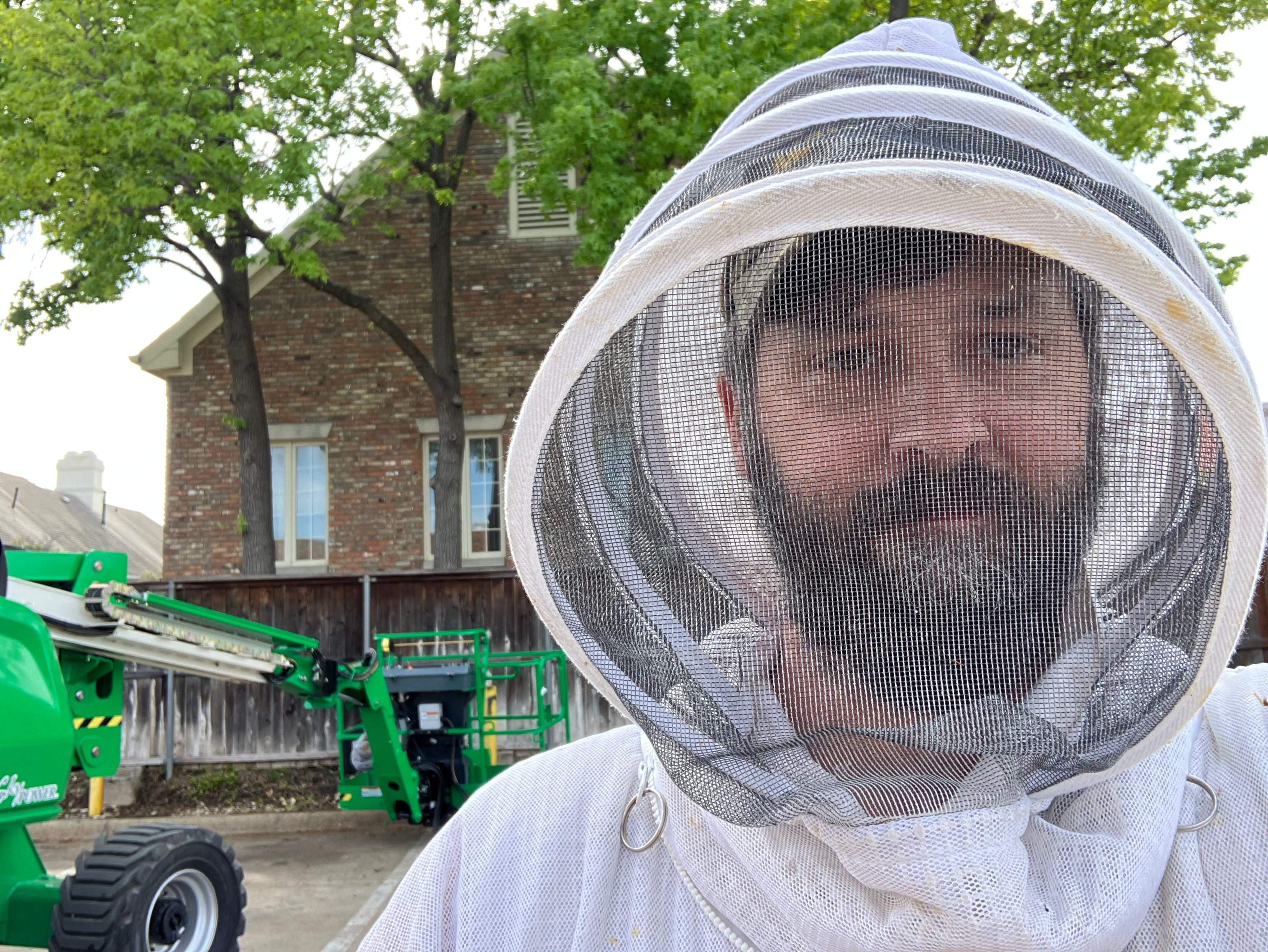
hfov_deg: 56.8
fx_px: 1173
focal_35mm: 32
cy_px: 476
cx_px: 634
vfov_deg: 44.2
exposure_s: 1/129
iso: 20
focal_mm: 2.87
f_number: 2.2
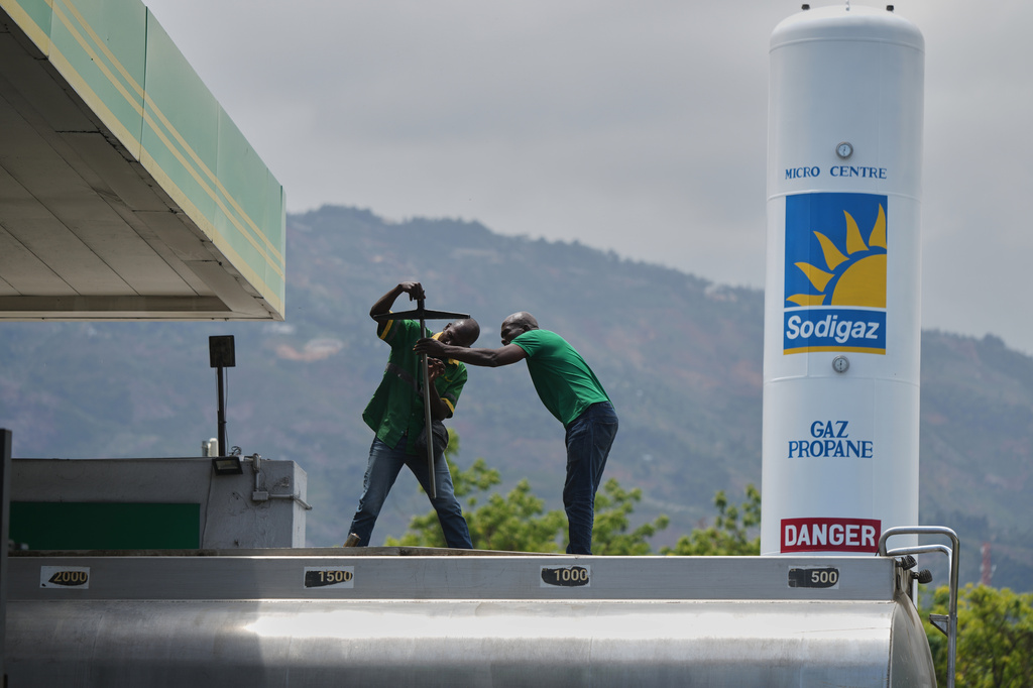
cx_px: 516
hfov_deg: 12.2
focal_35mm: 169
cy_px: 344
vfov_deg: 8.1
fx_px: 4848
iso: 50
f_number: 4
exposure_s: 1/400
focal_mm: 169
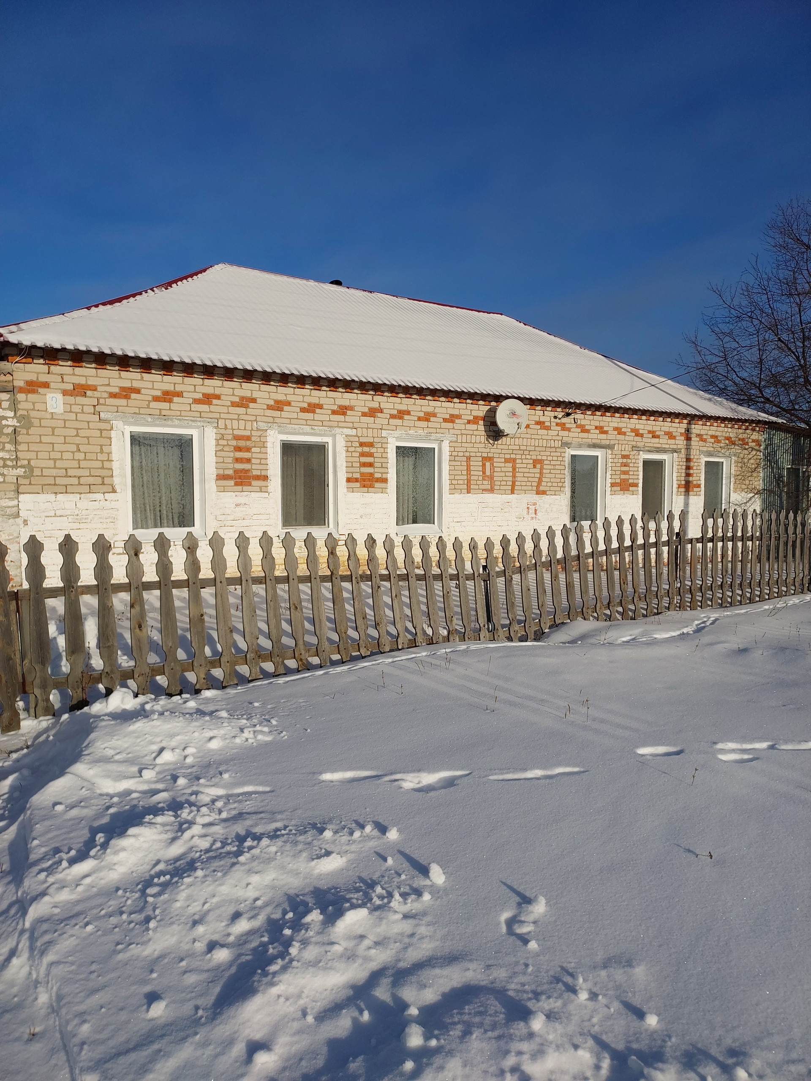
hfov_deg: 49.7
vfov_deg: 63.4
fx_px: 875
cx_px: 406
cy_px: 540
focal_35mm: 28
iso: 20
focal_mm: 5.32
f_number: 1.8
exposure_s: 1/2153
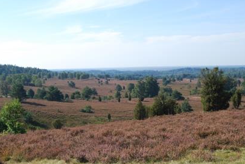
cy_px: 87
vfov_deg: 25.6
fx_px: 361
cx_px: 114
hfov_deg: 37.5
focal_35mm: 53
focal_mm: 32
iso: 200
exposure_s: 1/250
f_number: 10
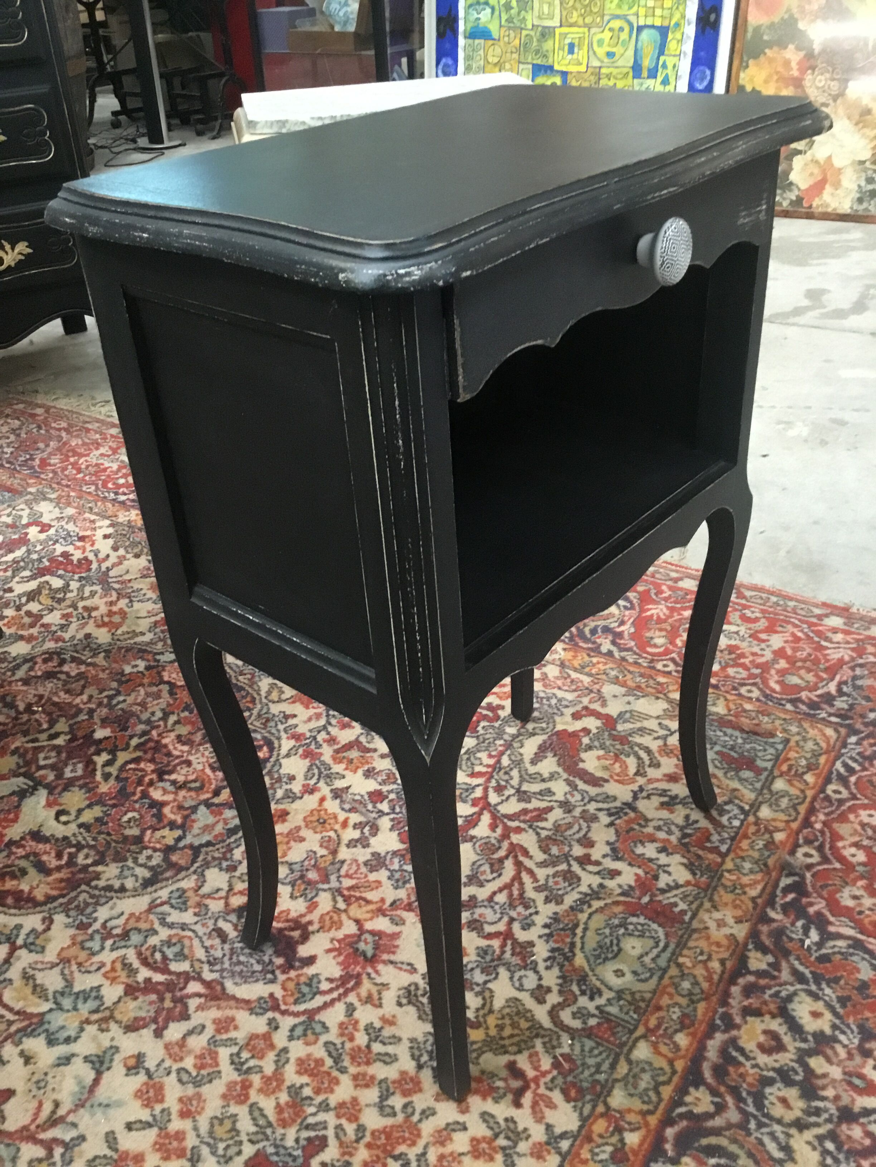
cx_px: 438
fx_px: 1046
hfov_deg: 45.4
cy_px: 584
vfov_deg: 58.4
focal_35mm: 31
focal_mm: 3.3
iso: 250
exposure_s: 1/17
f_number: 2.4
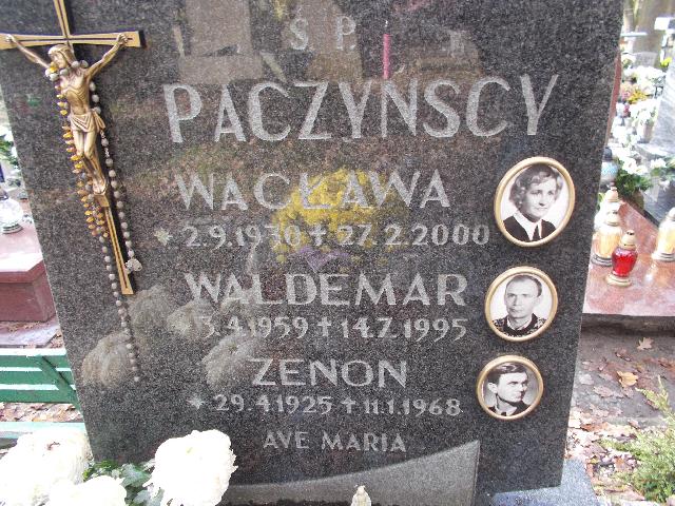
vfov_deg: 53.1
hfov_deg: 67.3
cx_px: 338
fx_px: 507
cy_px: 253
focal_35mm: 26
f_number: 3.2
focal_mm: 4.6
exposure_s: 1/40
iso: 80
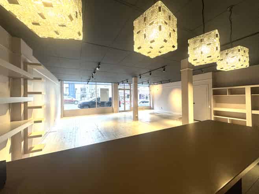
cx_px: 130
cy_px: 97
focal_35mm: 14
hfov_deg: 102.1
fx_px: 105
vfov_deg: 85.6
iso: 100
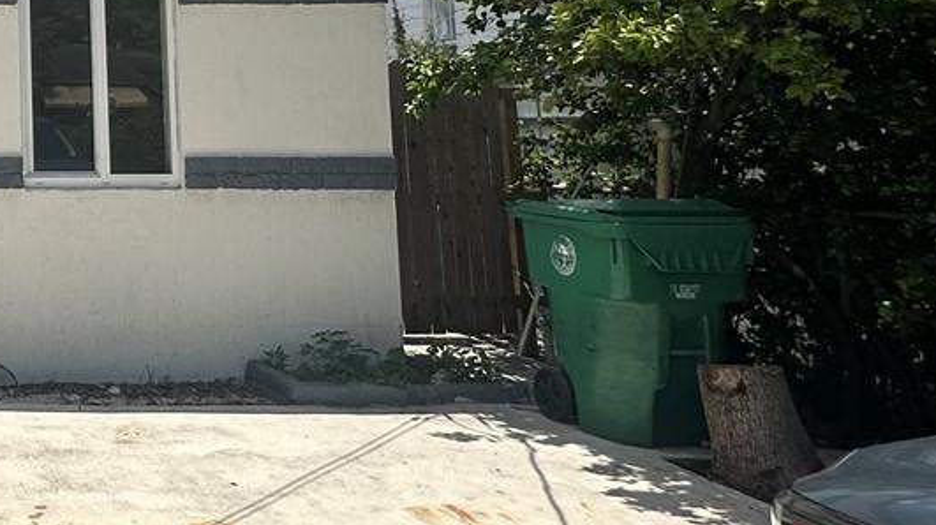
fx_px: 1141
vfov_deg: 24.9
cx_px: -250
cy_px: 18
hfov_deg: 33.7
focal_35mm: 46
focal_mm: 2.22
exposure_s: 1/2681
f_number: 2.2
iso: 50
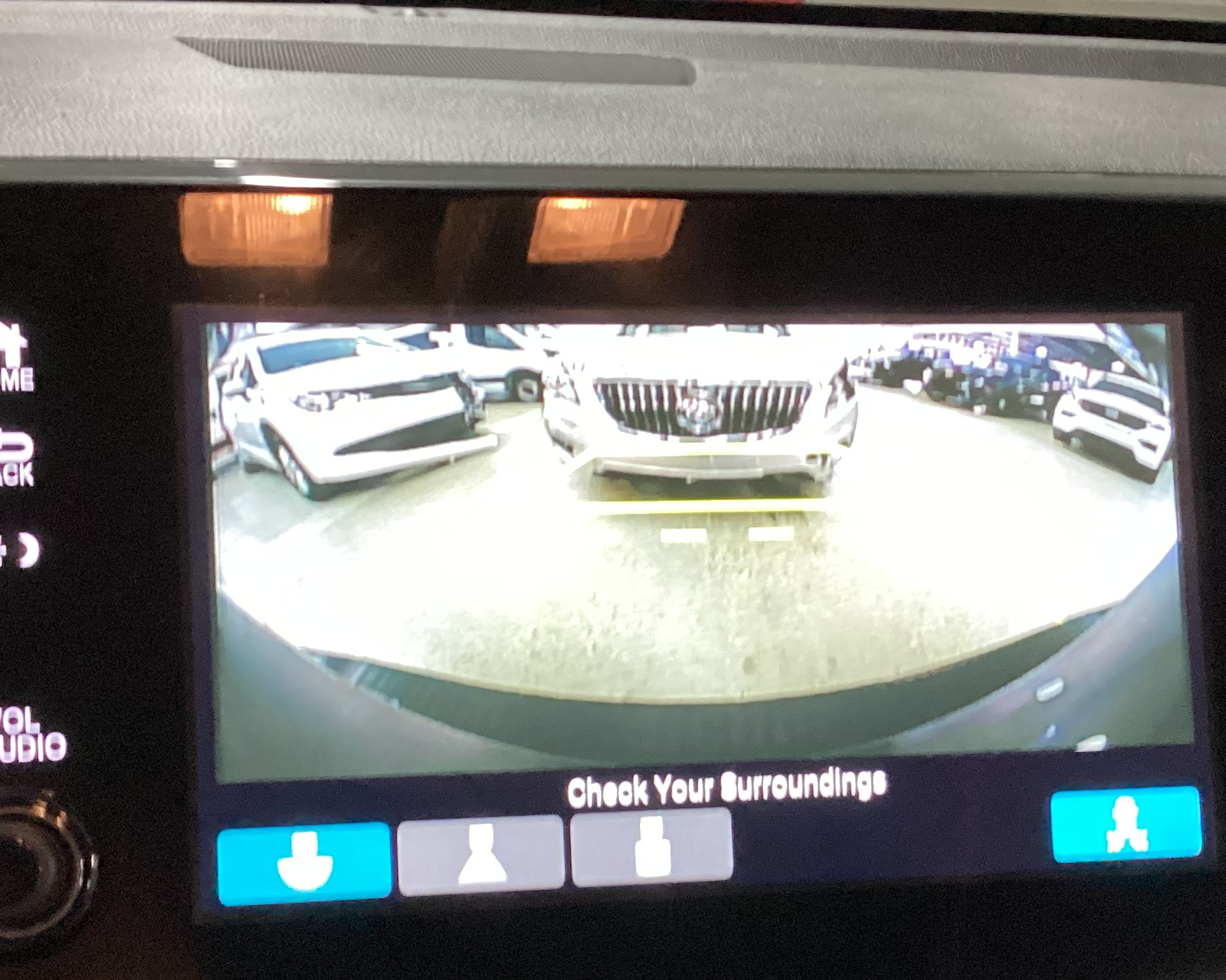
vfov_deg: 26.0
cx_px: 702
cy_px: 702
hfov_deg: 32.4
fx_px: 2104
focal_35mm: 58
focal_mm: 3.3
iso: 320
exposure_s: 1/40
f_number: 2.4
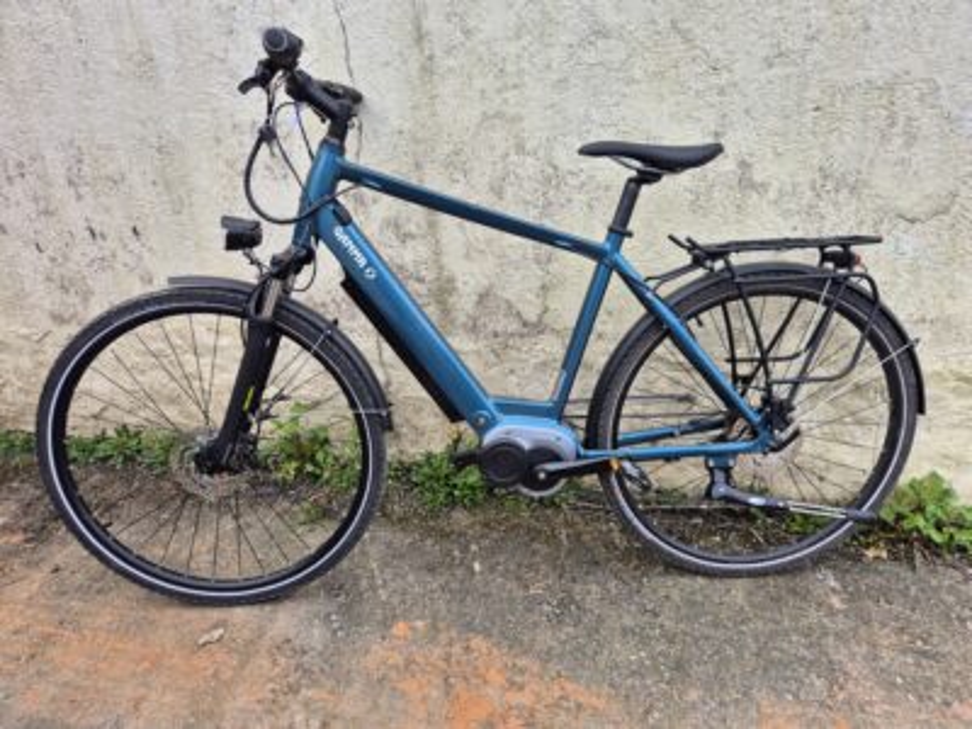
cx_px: 486
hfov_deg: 73.9
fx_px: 646
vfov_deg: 58.9
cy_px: 364
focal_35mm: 23
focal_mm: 5.4
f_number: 1.8
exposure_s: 1/287
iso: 25
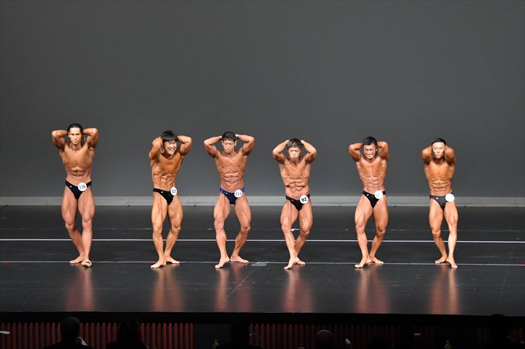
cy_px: 174
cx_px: 262
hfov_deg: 13.1
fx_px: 2288
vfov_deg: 8.7
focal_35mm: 157
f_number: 5.6
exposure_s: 1/400
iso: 5000
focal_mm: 105
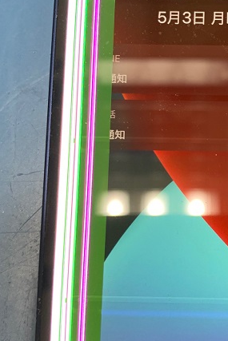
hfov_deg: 23.0
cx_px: 218
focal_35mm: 57
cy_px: 183
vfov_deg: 35.0
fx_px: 541
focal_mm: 4.25
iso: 125
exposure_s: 1/50
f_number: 1.8
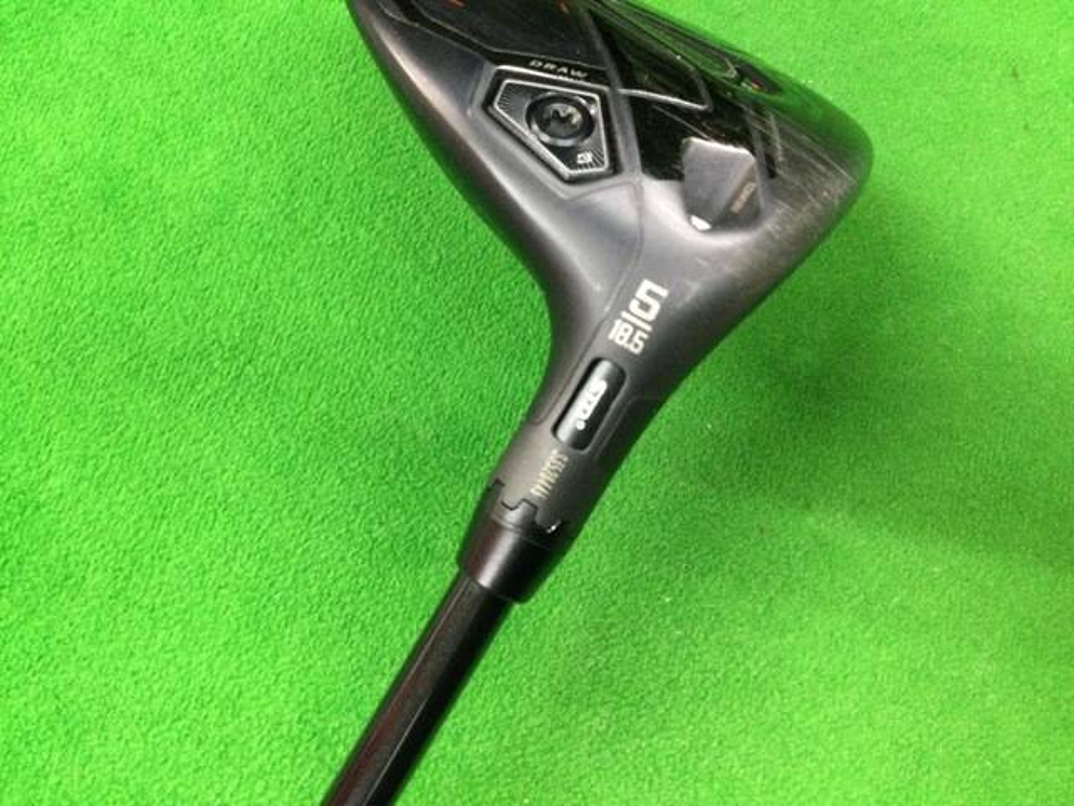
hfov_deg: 58.4
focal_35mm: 31
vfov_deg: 45.4
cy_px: 403
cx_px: 537
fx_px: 962
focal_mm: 3.3
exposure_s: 1/20
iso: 200
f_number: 2.4
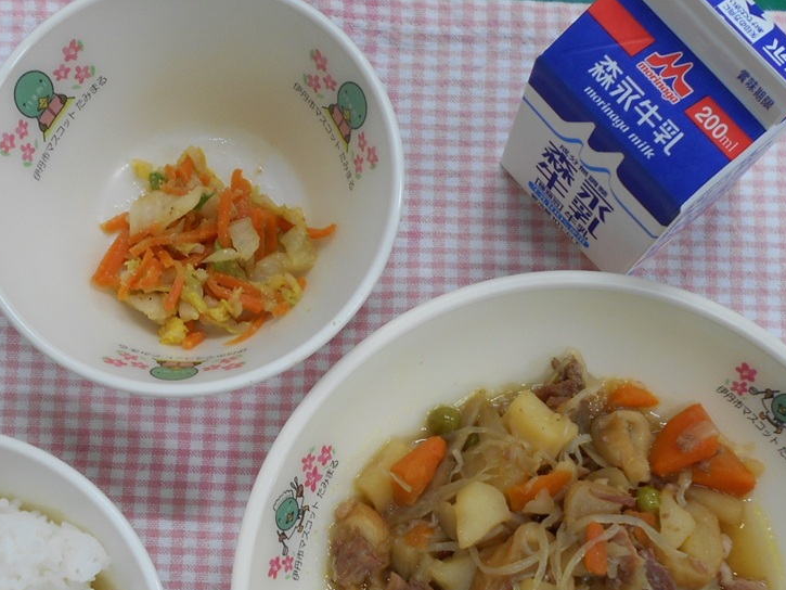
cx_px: 338
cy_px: 452
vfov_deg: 30.3
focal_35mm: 47
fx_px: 1067
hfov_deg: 40.3
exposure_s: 1/30
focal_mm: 5.1
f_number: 3.4
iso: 80
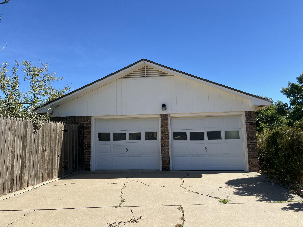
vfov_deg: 53.1
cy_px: 114
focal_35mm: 26
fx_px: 228
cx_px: 152
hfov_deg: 67.3
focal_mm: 5.7
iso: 50
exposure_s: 1/3571
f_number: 1.5
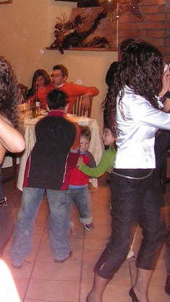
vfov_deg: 28.0
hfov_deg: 15.3
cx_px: -51
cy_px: 88
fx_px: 601
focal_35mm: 75
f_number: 3.2
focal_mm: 6
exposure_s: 1/40
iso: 200
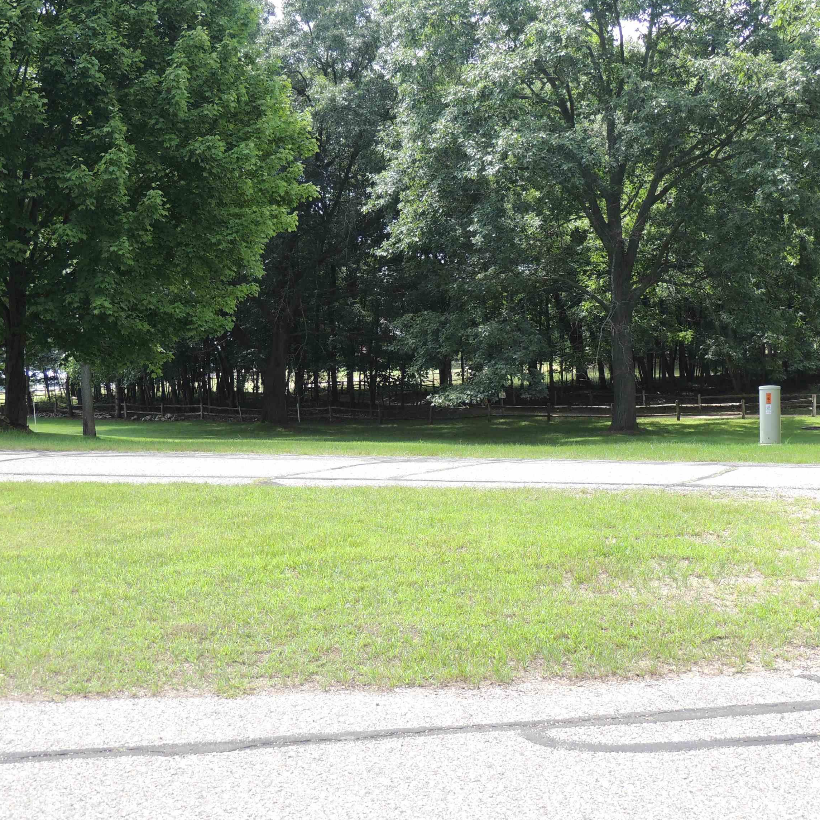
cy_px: 408
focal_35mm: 51
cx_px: 427
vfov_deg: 33.4
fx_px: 1367
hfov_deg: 33.4
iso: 100
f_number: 3.4
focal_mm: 7.6
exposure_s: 1/200
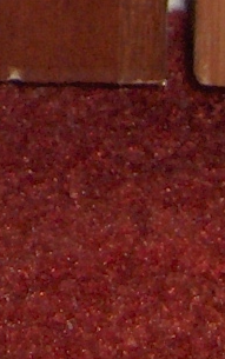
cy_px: -477
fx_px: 3449
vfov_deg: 5.8
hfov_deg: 3.7
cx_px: -284
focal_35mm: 352
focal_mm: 8
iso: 100
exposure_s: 1/60
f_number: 4.8
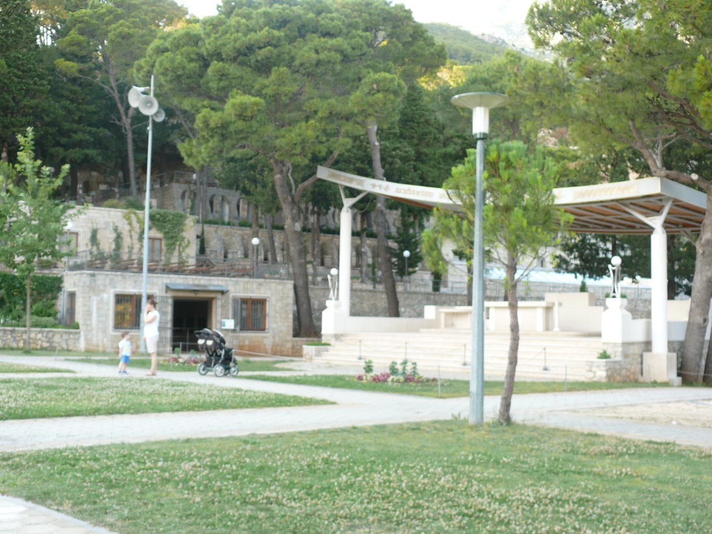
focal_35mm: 42
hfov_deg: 44.8
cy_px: 267
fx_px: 864
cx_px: 356
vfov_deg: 34.3
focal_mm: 8.8
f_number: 2.8
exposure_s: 1/50
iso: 100
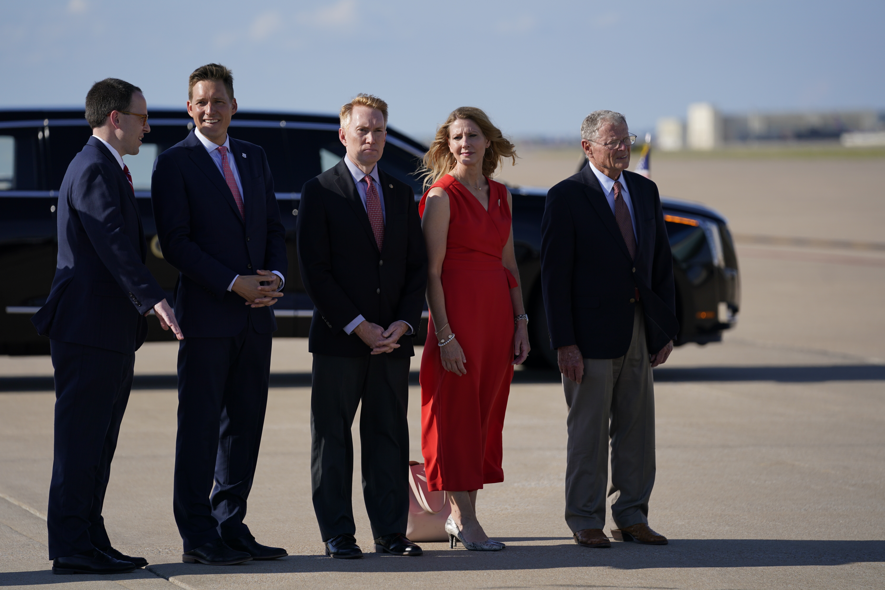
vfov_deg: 7.3
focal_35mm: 189
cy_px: 295
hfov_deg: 10.9
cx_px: 442
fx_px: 4646
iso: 160
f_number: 3.2
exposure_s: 1/3200
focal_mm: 189
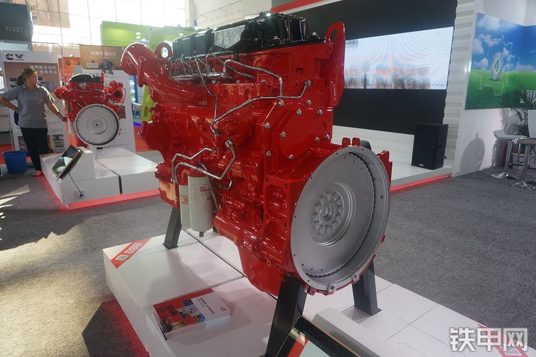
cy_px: 178
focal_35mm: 24
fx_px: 357
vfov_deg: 53.1
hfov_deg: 73.8
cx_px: 268
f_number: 4
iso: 160
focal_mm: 16
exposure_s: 1/60
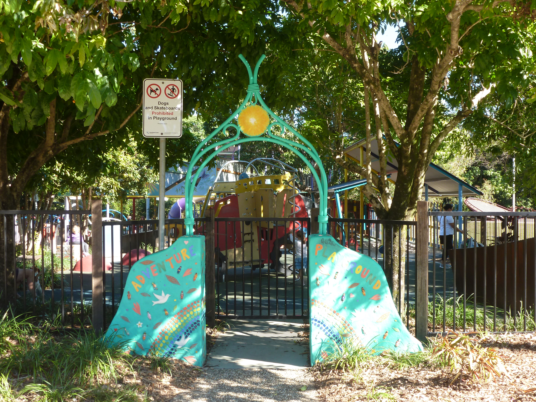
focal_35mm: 36
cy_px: 201
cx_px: 268
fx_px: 557
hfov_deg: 51.4
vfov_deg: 39.7
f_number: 3.7
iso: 100
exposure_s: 1/80
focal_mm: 6.4
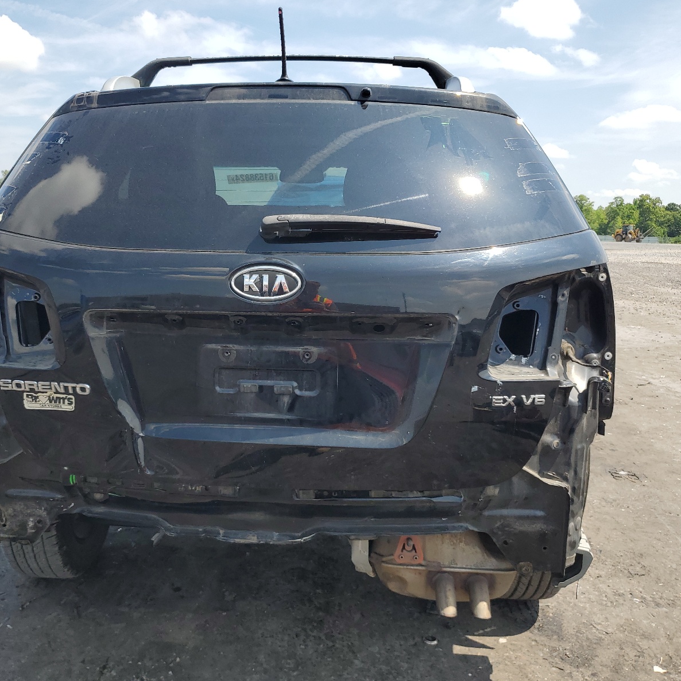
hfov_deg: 52.2
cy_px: 342
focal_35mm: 31
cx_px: 275
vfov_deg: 52.5
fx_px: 690
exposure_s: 1/2000
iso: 50
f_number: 1.5
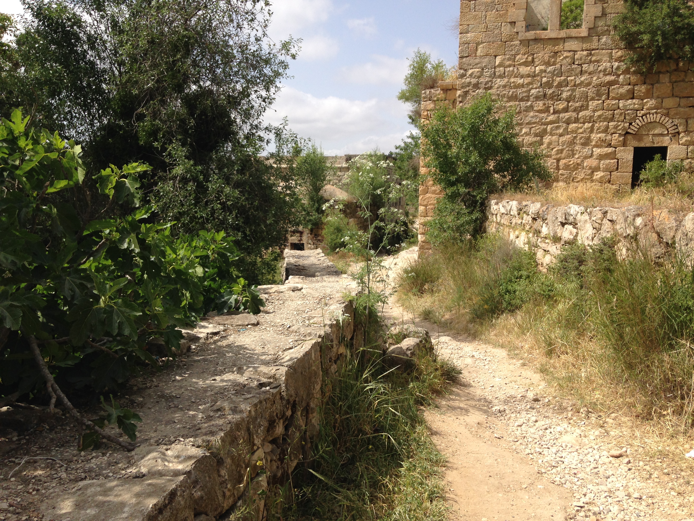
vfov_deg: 42.9
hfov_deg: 55.4
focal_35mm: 33
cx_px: 347
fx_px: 662
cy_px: 260
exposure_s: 1/1642
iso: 50
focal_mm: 4.12
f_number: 2.4
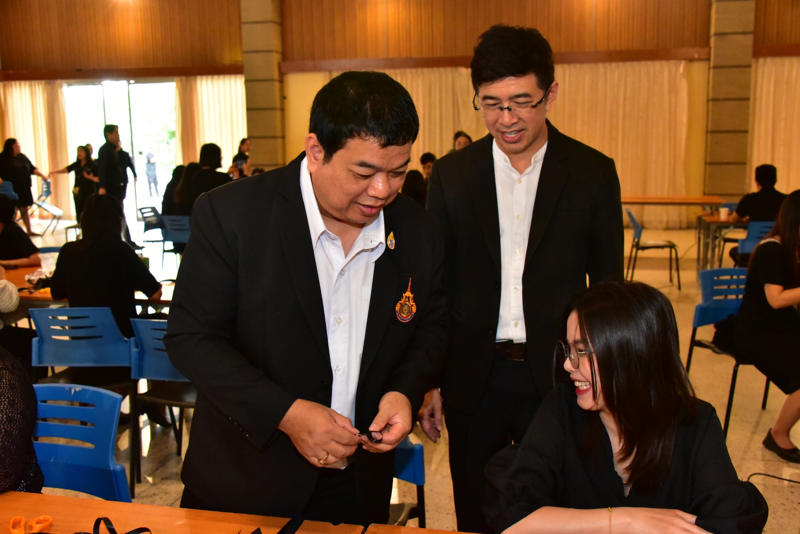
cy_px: 267
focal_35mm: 35
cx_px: 400
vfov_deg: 37.9
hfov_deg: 54.4
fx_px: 778
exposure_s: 1/100
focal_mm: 35
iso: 8000
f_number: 6.3
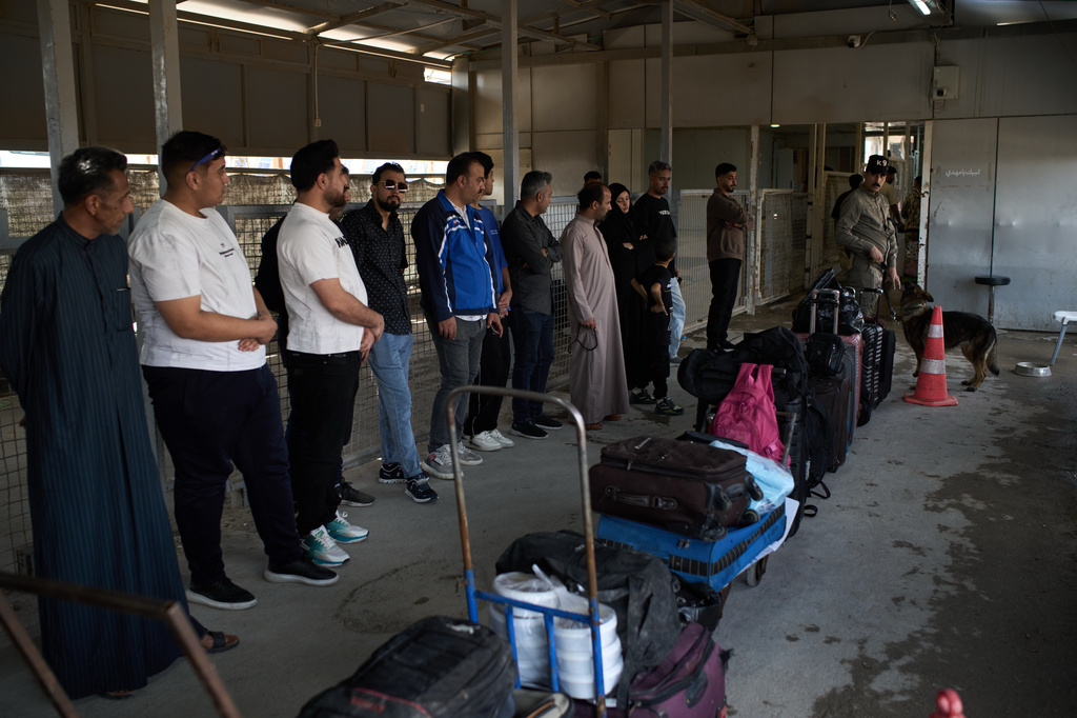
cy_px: 359
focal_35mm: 35
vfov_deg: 37.8
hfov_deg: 54.4
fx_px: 1047
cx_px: 538
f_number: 2.8
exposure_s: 1/500
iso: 800
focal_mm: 35
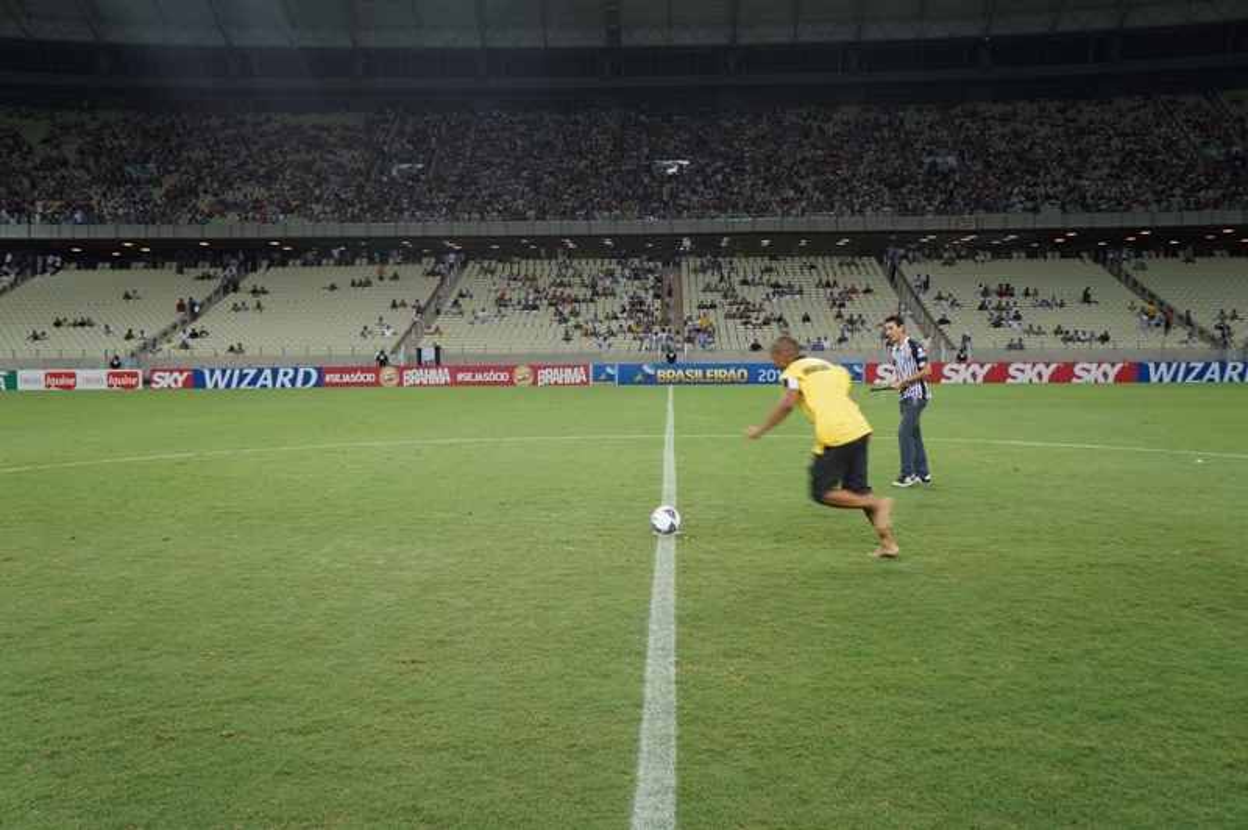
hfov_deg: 62.0
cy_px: 415
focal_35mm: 30
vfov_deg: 43.5
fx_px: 1039
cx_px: 624
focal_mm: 20
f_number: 4.5
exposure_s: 1/80
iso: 200
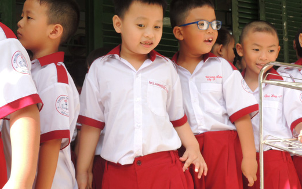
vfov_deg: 23.2
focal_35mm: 56
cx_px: 147
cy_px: 88
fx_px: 461
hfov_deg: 36.3
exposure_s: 1/200
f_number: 3.4
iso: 100
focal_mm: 7.6
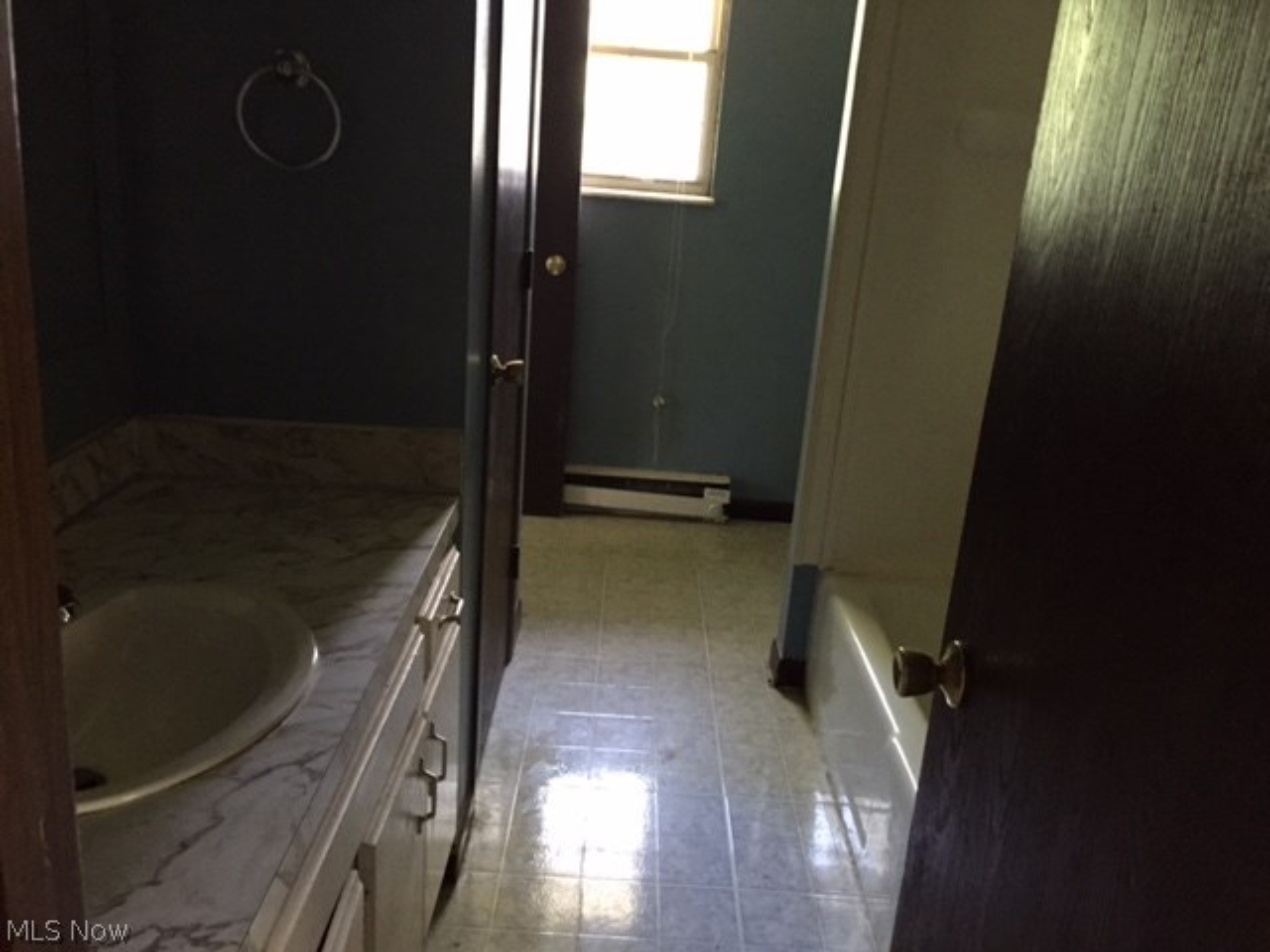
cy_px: 476
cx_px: 635
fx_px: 1064
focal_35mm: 29
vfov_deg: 48.2
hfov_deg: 61.7
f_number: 2.2
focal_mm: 4.15
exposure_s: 1/15
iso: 320
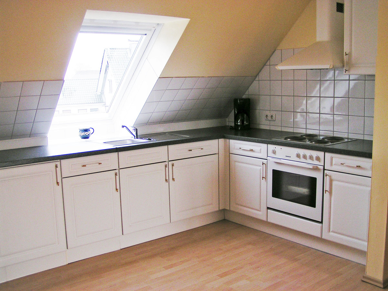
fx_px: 426
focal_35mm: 38
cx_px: 194
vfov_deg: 37.7
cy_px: 146
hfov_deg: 49.0
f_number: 3.5
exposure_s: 1/60
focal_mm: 5.8
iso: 50
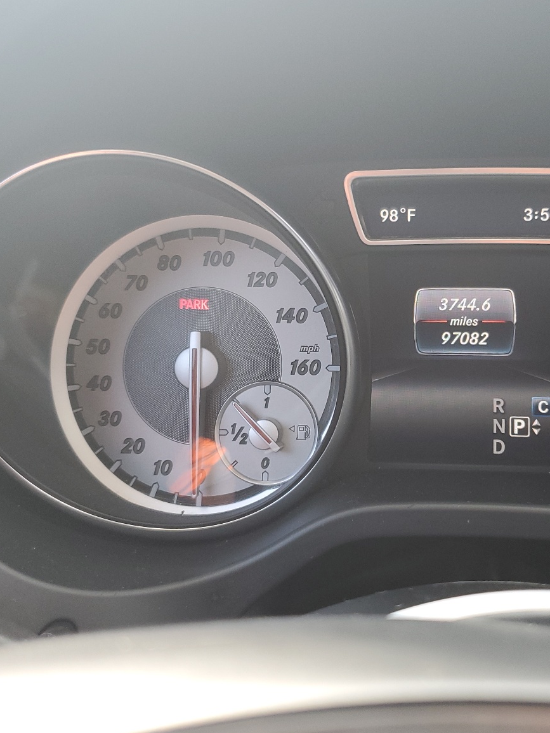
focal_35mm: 36
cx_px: 369
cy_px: 356
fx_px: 763
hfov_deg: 39.2
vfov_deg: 51.3
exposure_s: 1/120
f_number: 1.5
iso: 81
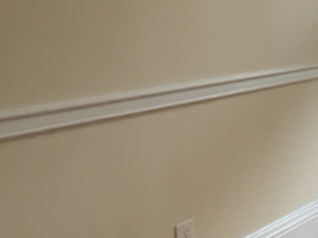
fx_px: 514
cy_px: 14
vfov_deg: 25.1
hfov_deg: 27.0
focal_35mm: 56
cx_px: 445
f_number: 2.4
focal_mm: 1.54
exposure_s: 1/122
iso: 64
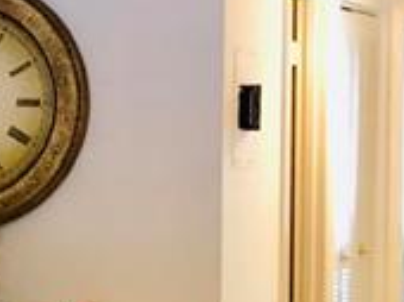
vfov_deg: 8.8
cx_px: -380
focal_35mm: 169
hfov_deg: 10.8
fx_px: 1970
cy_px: 90
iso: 64
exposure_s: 1/15
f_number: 1.8
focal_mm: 3.99
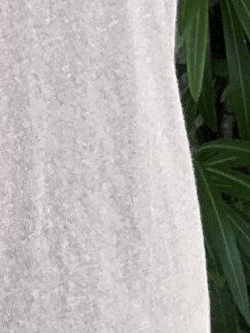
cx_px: -299
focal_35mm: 217
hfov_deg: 6.6
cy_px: -656
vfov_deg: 7.9
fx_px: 2087
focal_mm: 3
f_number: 1.8
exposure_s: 1/1035
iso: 25
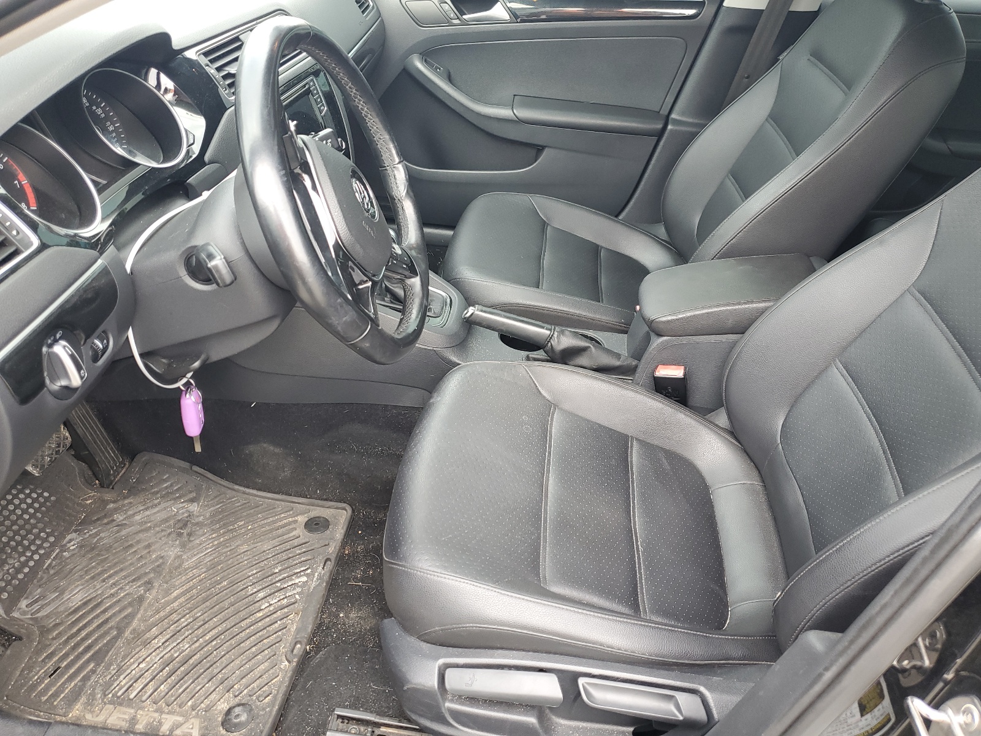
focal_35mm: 26
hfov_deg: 67.3
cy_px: 368
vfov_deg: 53.1
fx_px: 737
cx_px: 490
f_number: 1.5
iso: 58
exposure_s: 1/120
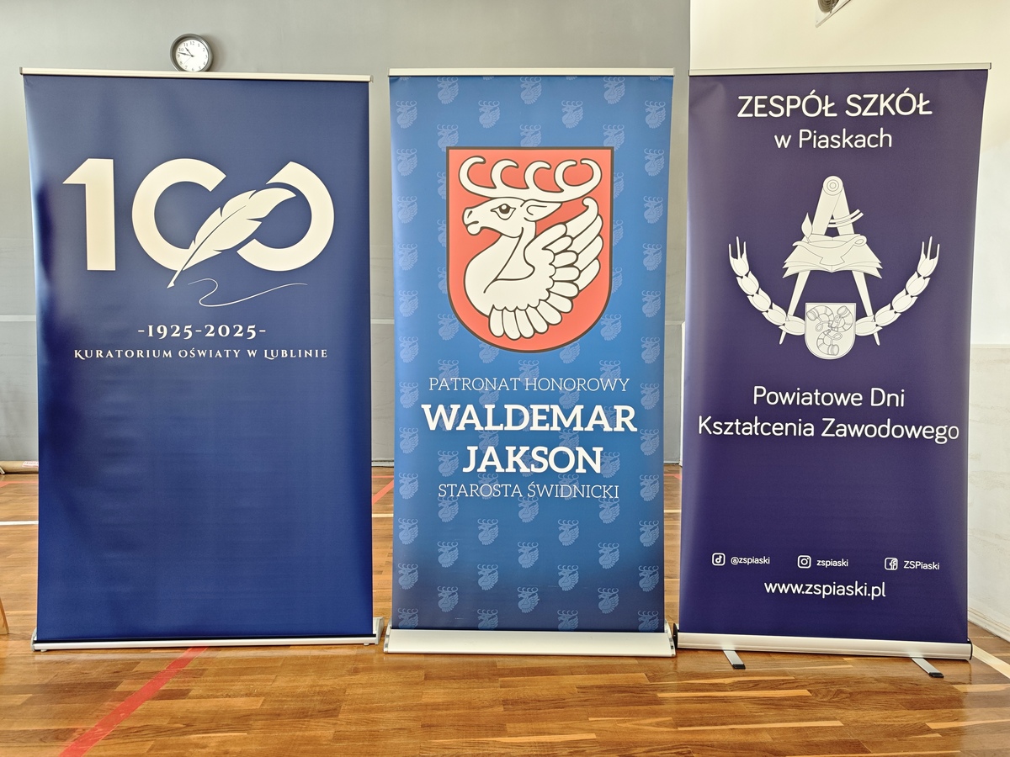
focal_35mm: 23
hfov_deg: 73.9
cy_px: 378
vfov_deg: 58.9
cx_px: 505
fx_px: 671
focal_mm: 6.55
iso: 200
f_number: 1.62
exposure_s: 1/106
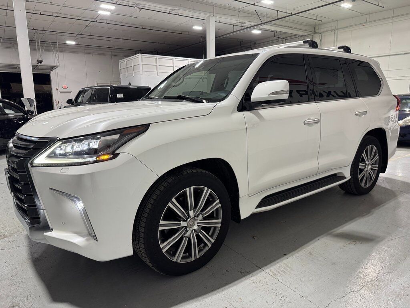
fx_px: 284
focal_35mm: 24
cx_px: 205
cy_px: 154
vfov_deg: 56.8
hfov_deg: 71.6
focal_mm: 6.76
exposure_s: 1/90
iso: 200
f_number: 1.78
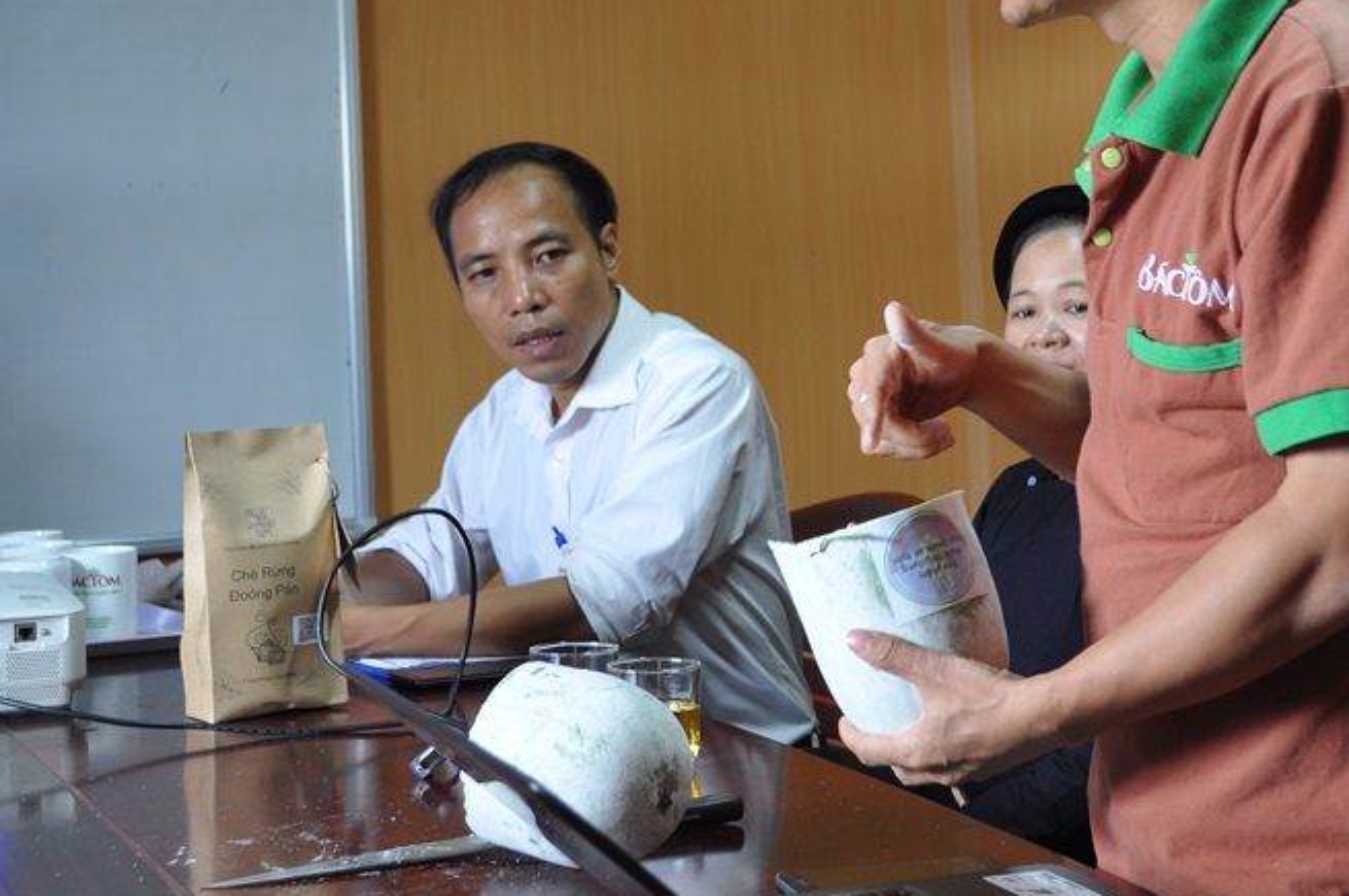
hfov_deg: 30.3
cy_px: 260
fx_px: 2470
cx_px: 923
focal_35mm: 66
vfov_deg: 20.4
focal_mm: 30
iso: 640
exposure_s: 1/20
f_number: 4.5
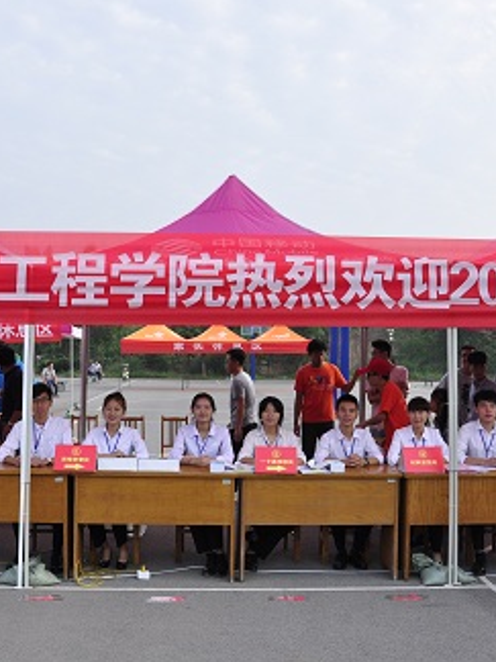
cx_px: 227
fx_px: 764
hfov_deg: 35.9
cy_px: 328
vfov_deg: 46.8
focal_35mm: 40
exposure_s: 1/320
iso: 500
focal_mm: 18
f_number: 9
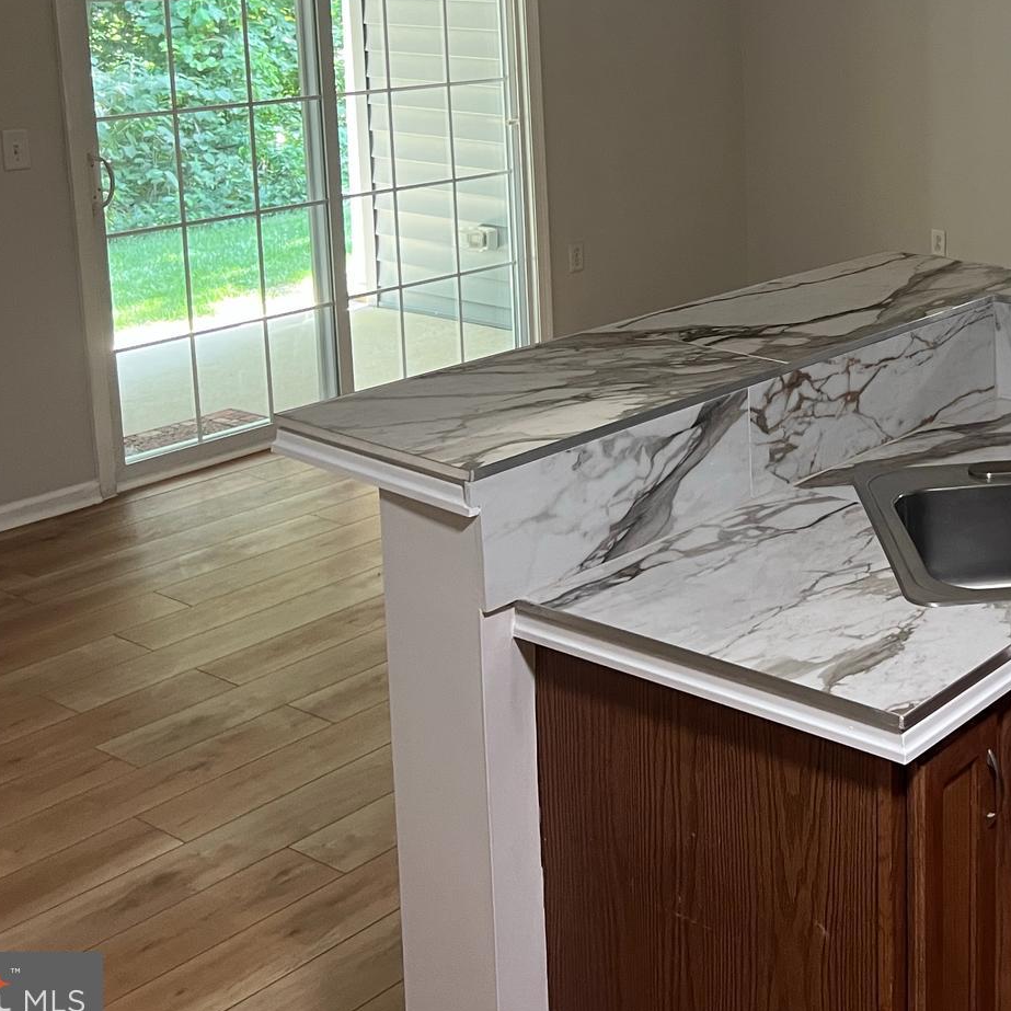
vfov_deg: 32.5
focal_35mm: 51
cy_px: 200
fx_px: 1685
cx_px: 951
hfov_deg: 31.5
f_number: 1.5
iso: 160
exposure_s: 1/60
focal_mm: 5.7
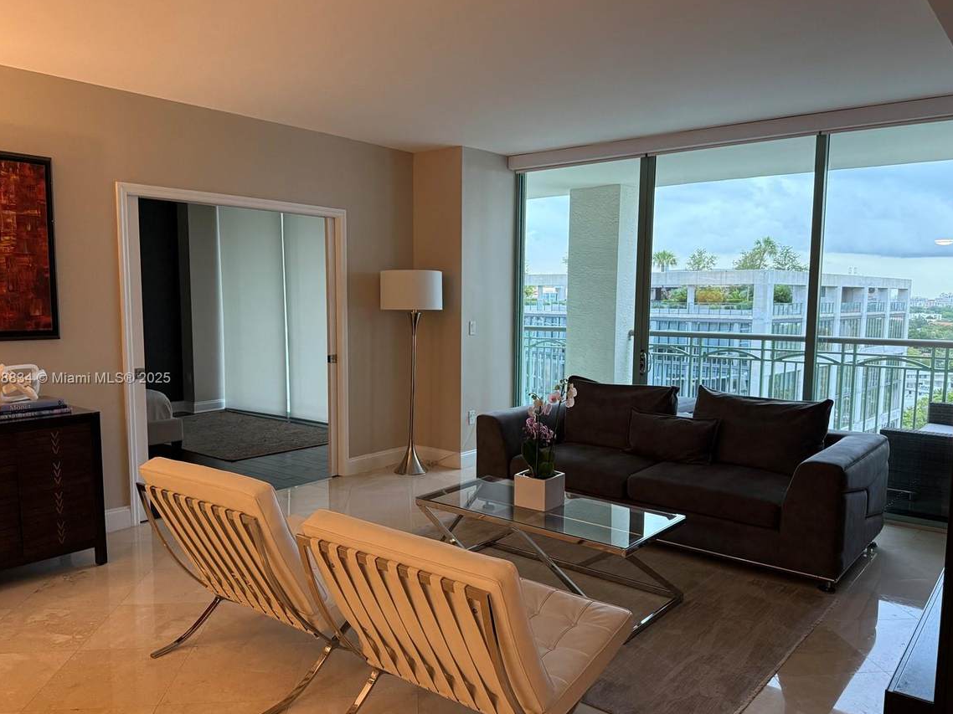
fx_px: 743
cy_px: 379
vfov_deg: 51.3
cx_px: 492
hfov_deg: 65.3
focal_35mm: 27
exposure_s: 1/120
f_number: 1.78
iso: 400
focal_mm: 6.76
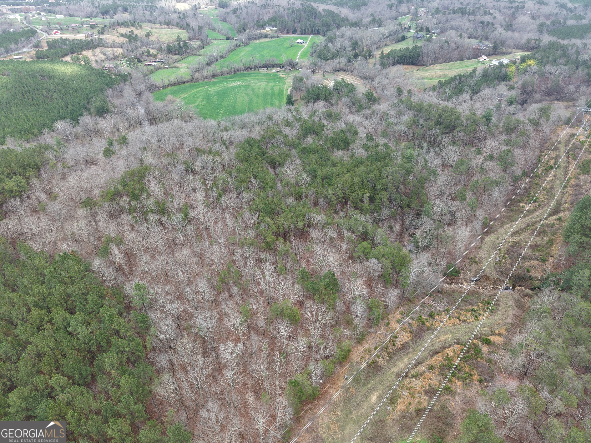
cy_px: 222
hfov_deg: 71.6
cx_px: 296
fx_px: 410
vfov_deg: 56.8
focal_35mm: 24
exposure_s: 1/640
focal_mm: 8.67
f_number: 1.8
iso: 100
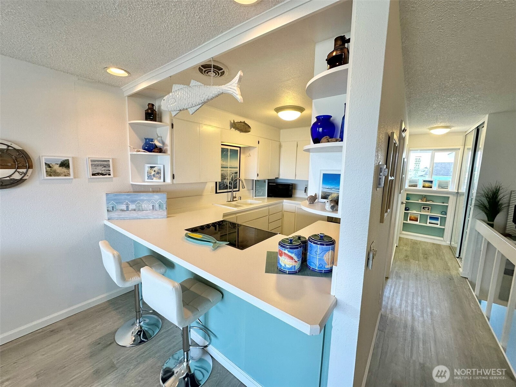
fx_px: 209
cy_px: 194
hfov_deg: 102.1
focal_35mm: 14
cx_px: 258
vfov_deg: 85.7
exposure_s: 1/120
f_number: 2.2
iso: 160
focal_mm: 2.22
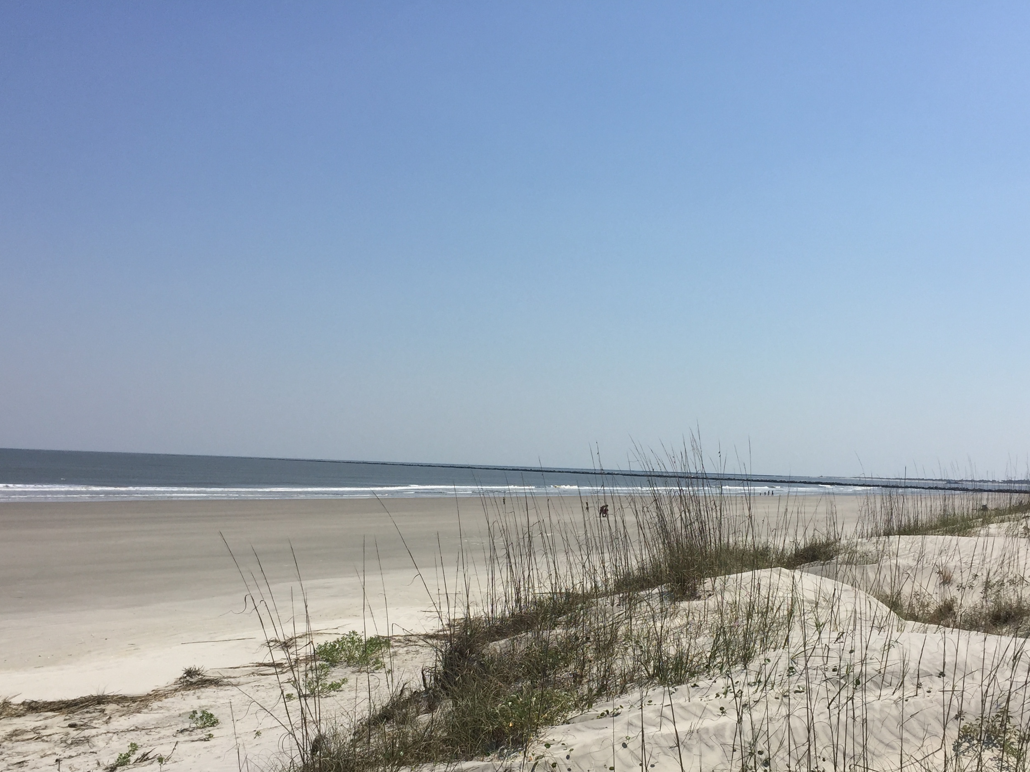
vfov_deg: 37.4
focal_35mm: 38
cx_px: 575
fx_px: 1131
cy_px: 498
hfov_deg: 48.9
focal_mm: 4.15
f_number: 2.2
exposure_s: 1/4405
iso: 32
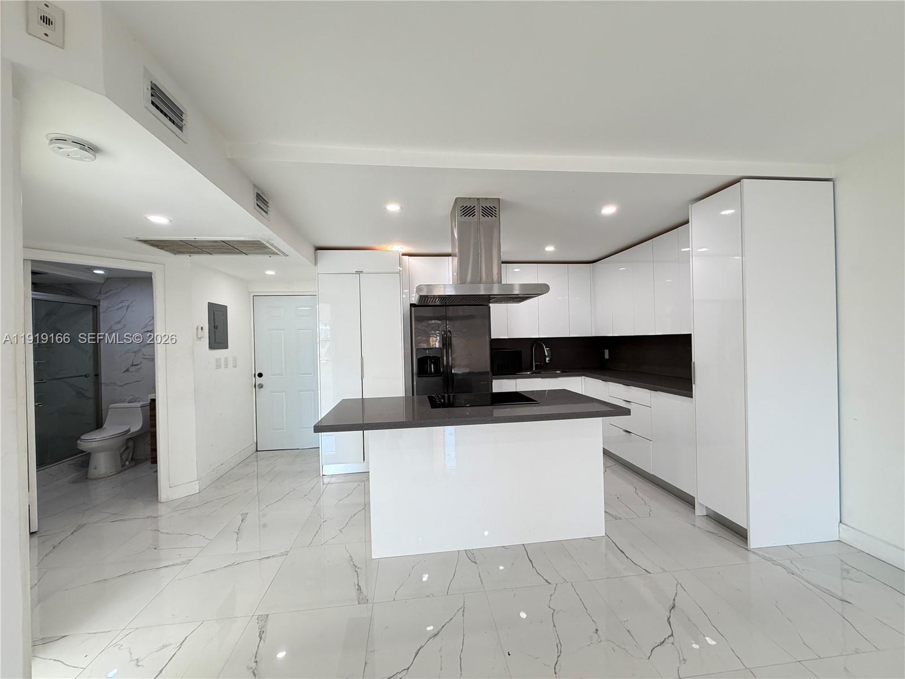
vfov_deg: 85.7
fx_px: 366
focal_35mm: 14
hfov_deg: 102.1
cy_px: 340
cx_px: 452
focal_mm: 2.22
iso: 250
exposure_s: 1/120
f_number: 2.2
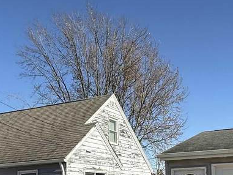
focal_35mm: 47
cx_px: 184
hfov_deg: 39.0
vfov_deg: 29.3
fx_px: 316
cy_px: 165
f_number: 2.2
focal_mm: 2.22
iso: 50
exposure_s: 1/2165
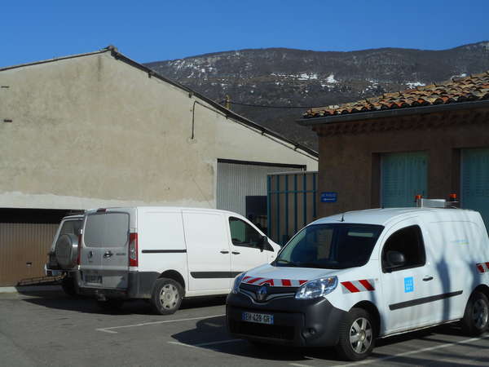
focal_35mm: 59
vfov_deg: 24.8
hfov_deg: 32.7
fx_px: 833
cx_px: 244
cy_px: 184
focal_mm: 10.5
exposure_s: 1/1000
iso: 80
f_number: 5.1
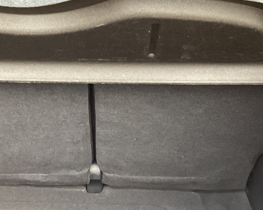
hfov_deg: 27.0
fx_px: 545
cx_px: 96
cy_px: 122
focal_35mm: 70
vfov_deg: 21.8
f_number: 2.4
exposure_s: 1/50
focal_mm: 3.3
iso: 125
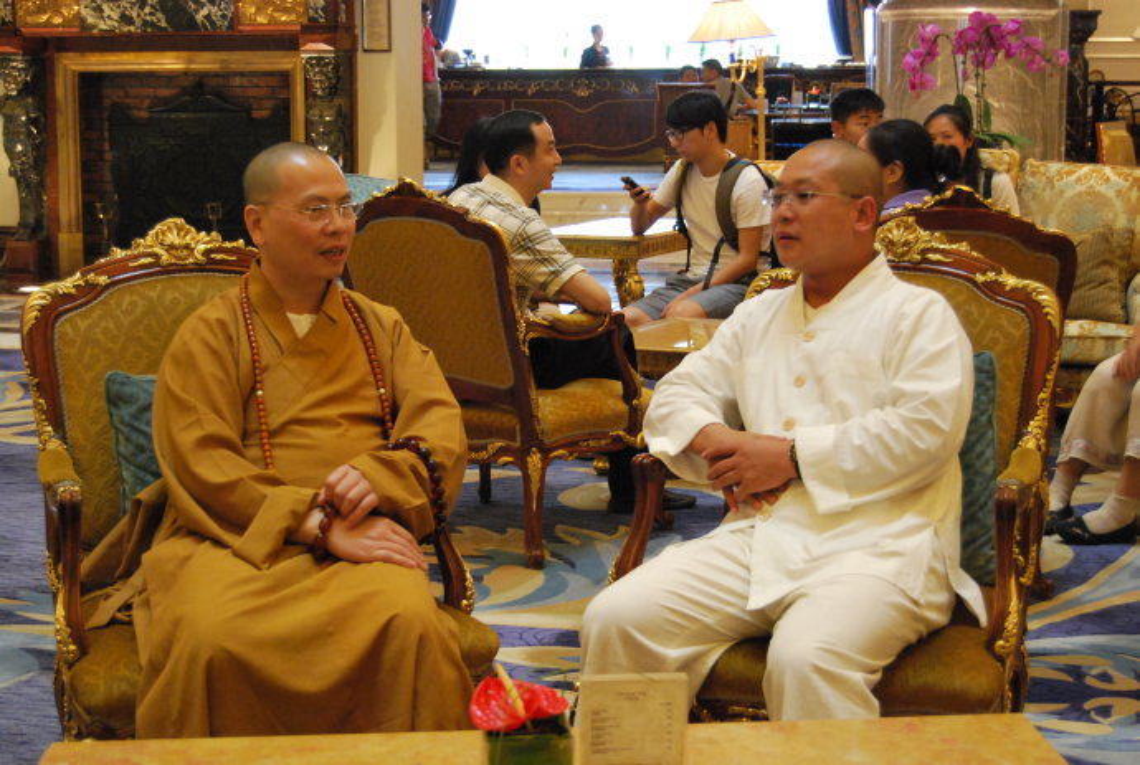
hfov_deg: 33.3
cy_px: 382
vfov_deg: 22.7
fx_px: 1904
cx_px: 570
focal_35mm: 60
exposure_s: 1/15
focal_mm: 40
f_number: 5
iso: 1600
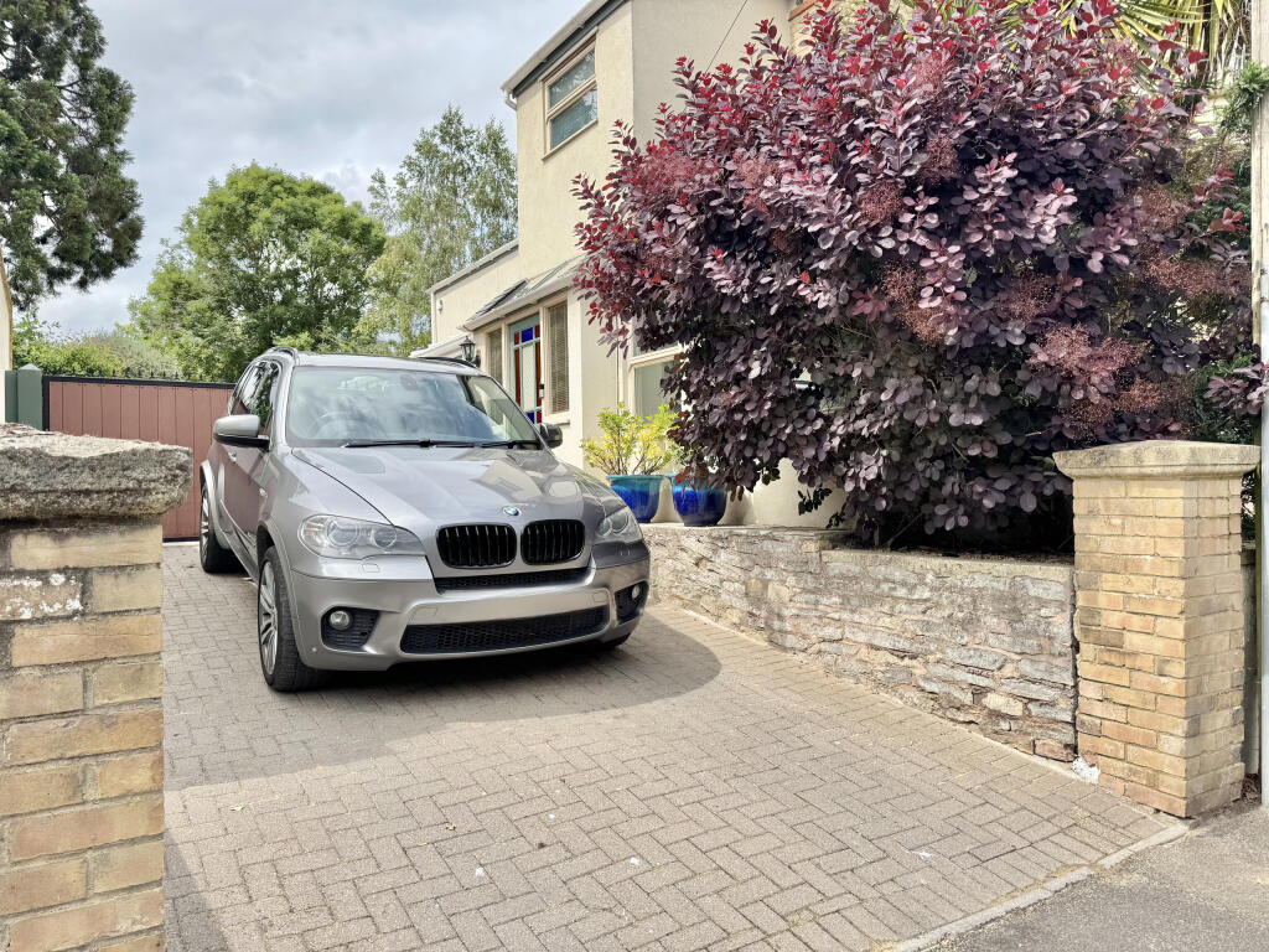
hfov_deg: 71.6
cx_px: 634
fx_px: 880
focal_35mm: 24
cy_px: 476
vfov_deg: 56.8
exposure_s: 1/2833
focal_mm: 6.76
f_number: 1.78
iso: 80
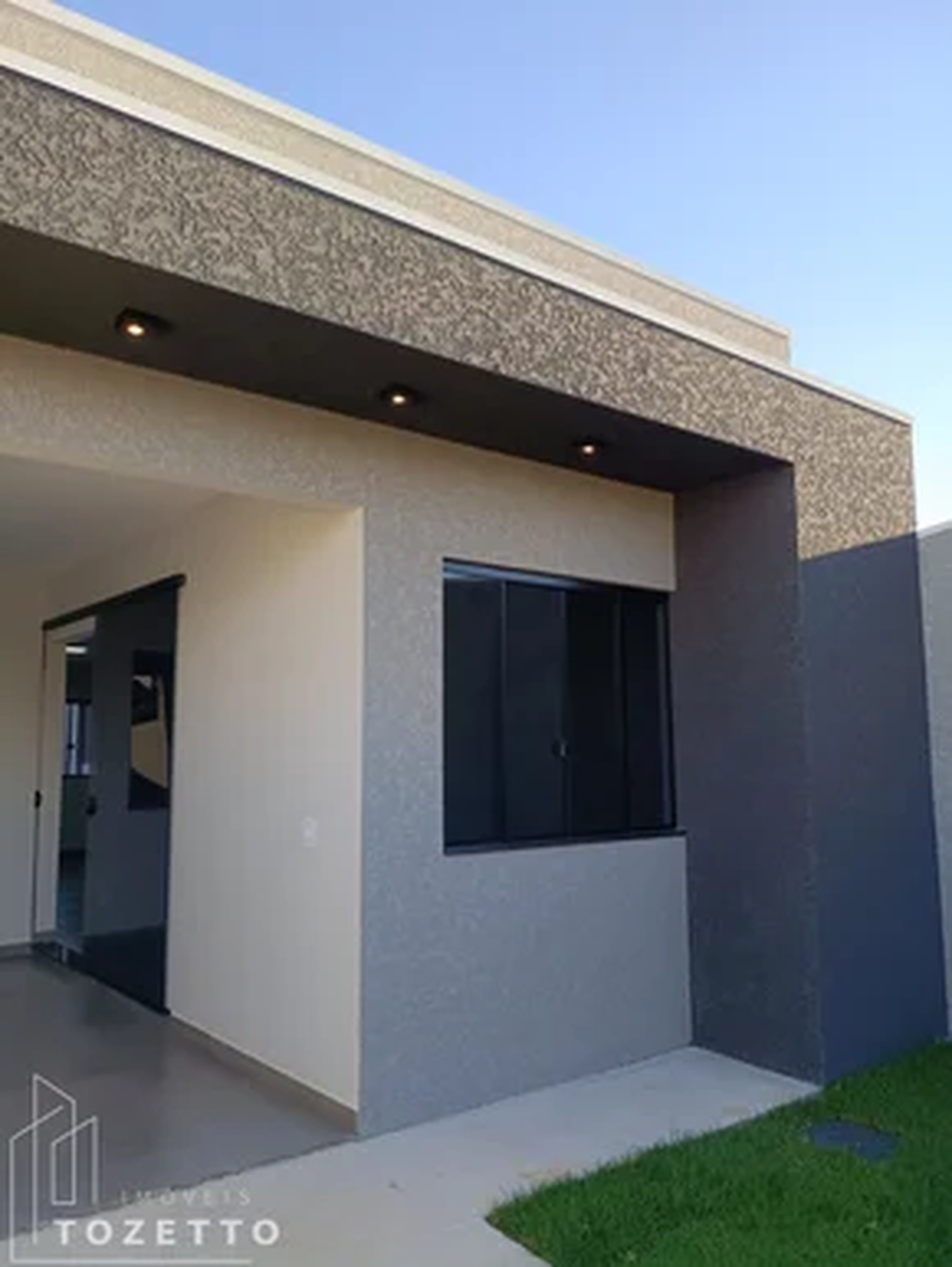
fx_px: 952
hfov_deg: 53.1
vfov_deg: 67.3
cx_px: 476
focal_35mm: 26
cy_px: 634
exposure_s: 1/428
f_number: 1.5
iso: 60
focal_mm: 4.94
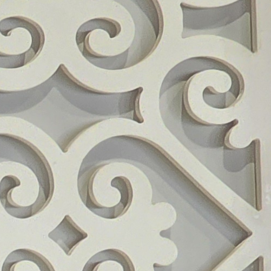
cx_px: -484
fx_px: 4313
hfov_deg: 3.5
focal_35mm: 487
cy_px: 633
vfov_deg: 3.6
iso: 500
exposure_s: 1/33.3
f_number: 2.4
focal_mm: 7.9
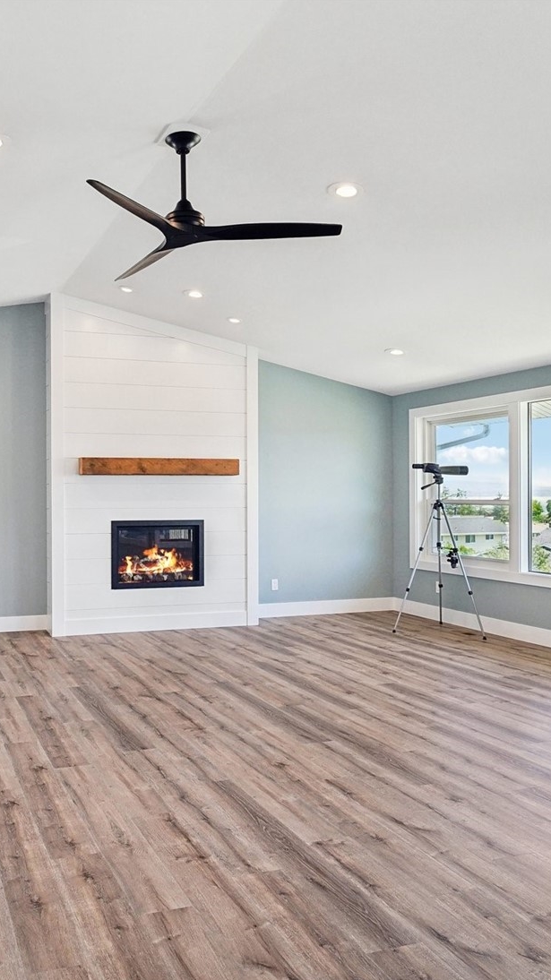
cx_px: 105
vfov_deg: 71.9
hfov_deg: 42.3
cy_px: 502
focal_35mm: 26
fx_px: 676
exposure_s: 1/60
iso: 800
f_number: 8
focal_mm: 16
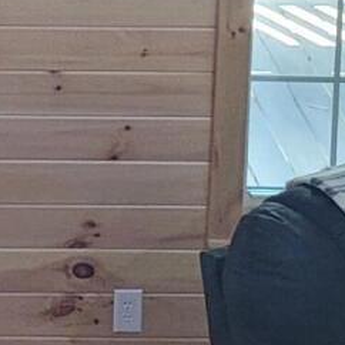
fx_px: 2142
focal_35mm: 190
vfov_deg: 7.5
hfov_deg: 8.7
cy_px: -850
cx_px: -325
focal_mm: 5.4
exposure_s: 1/60
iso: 250
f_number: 1.8
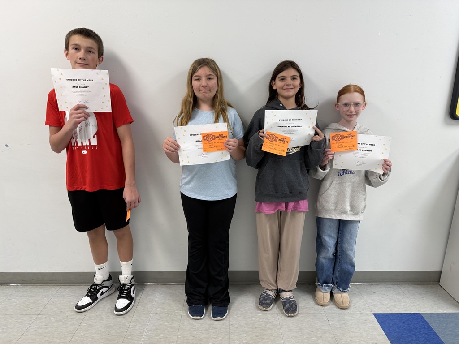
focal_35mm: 24
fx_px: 318
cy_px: 172
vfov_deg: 56.8
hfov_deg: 71.6
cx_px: 230
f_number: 1.78
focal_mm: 6.76
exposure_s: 1/120
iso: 160
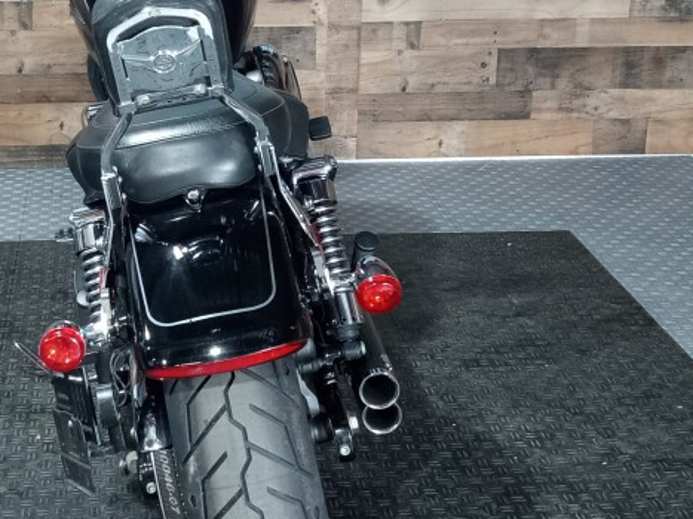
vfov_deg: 22.6
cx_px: 154
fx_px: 1281
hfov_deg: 29.7
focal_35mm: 64
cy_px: 93
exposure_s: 1/30
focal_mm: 3.71
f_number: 2.2
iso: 522
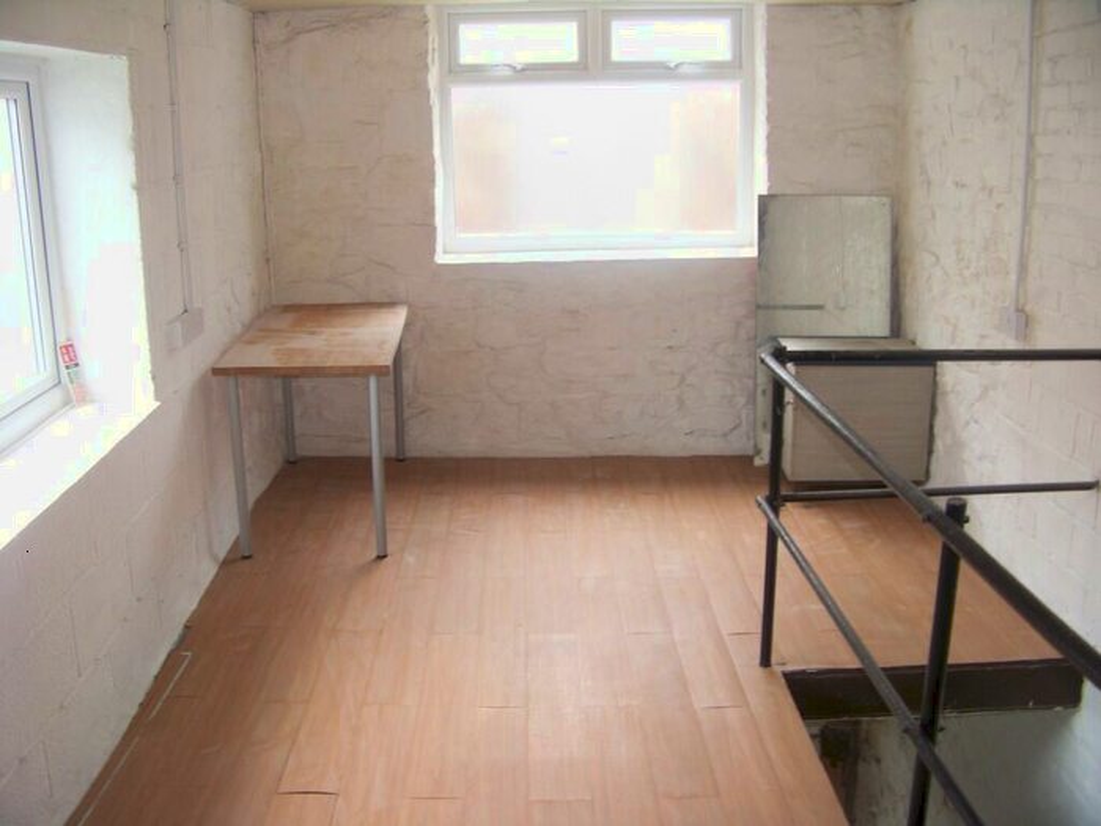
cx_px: 550
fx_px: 1145
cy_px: 413
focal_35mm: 36
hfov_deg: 51.4
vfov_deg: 39.7
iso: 64
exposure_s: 1/20
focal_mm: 5.85
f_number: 3.2
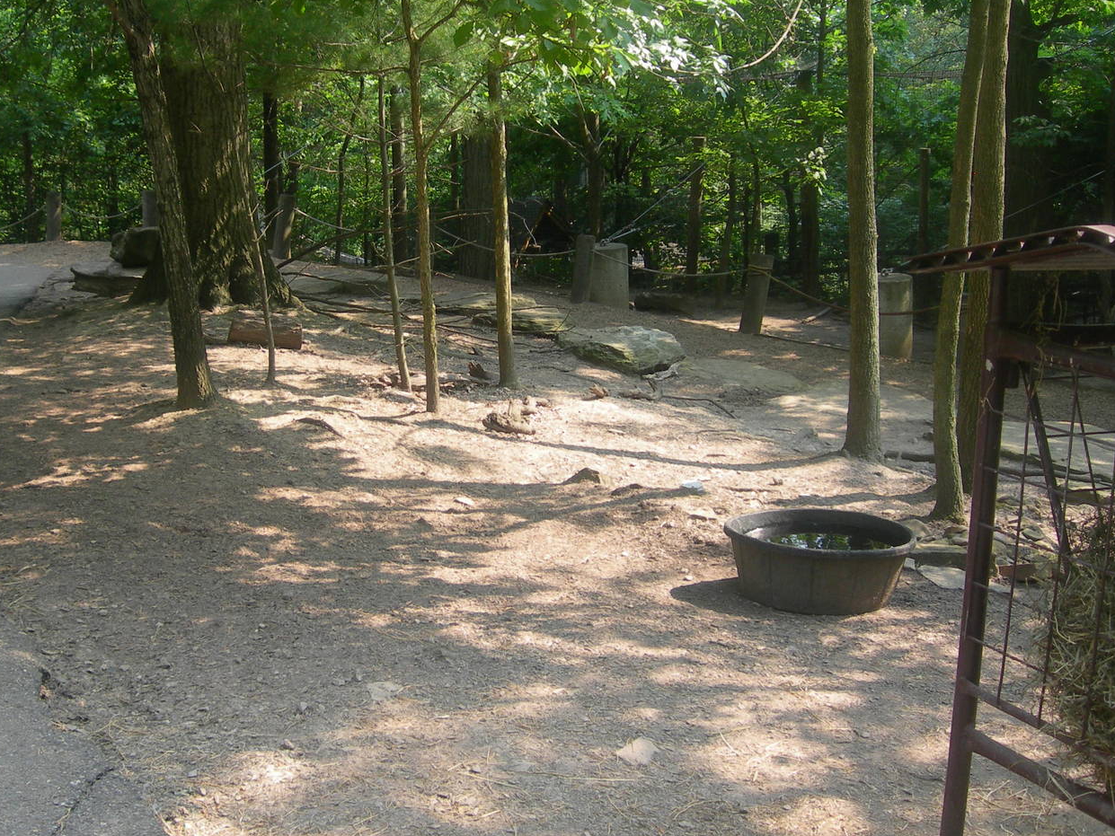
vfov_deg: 29.7
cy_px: 399
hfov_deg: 38.7
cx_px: 435
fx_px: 1578
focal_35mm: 49
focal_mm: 7.8
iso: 50
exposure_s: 1/165
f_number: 2.8
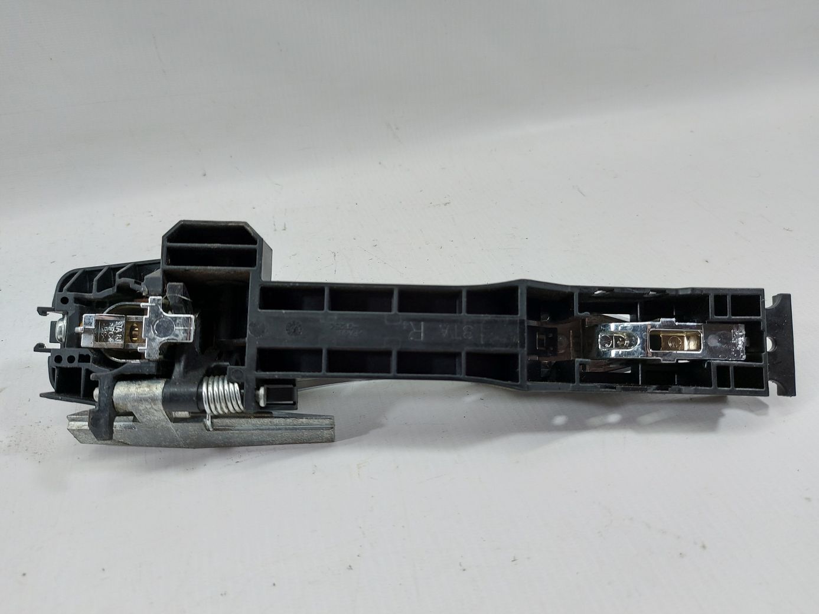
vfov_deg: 56.8
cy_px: 307
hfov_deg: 71.6
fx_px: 568
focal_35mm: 24
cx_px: 410
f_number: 1.8
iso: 64
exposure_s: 1/50
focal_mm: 5.23
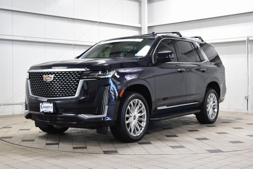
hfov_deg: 37.8
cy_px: 84
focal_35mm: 52
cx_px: 126
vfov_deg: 25.8
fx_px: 369
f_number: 5
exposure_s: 1/60
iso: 1600
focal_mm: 35
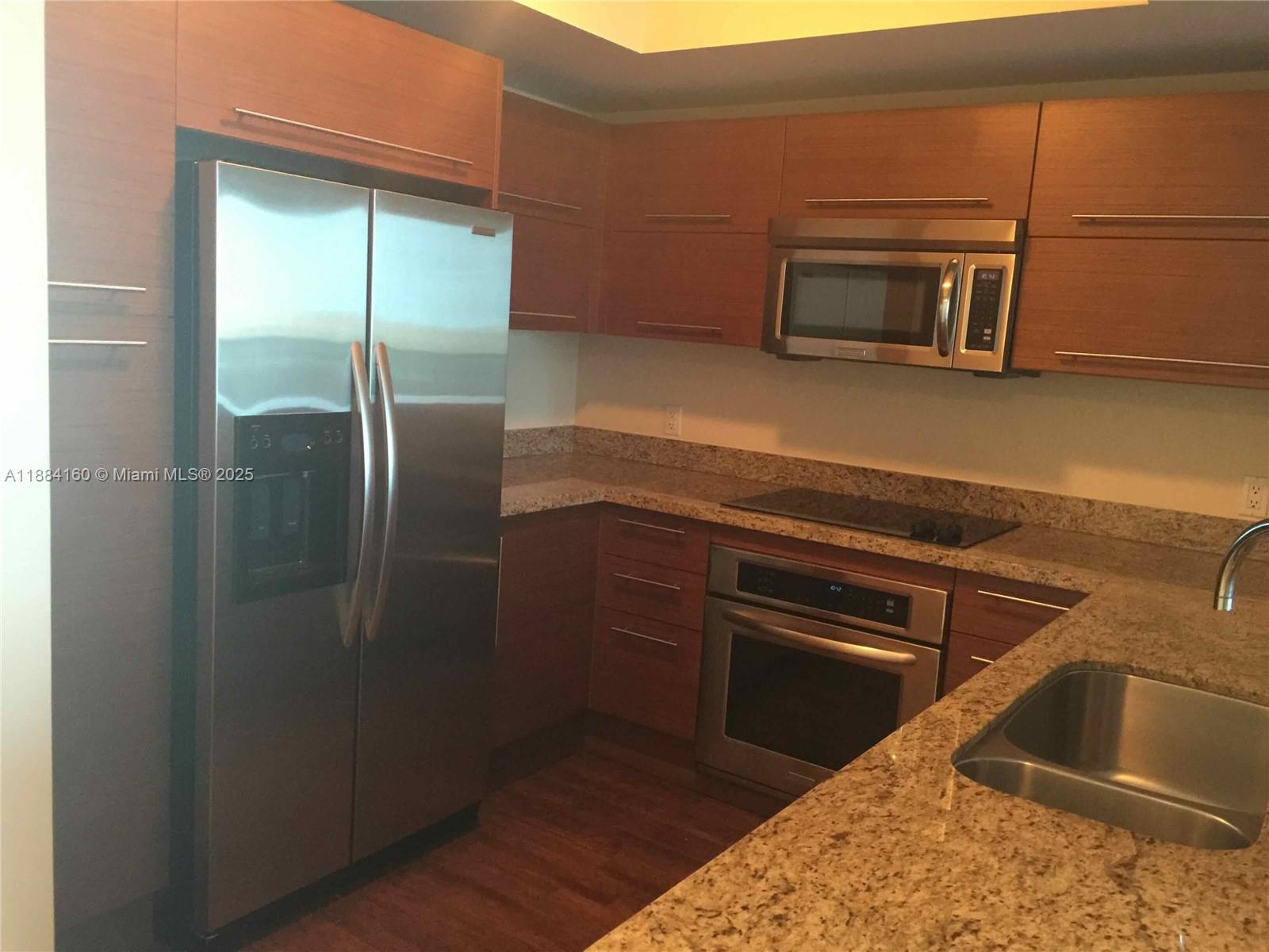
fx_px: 1063
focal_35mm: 29
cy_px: 476
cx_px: 634
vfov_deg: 48.2
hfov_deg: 61.7
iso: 125
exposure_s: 1/15
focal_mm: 4.15
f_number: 2.2
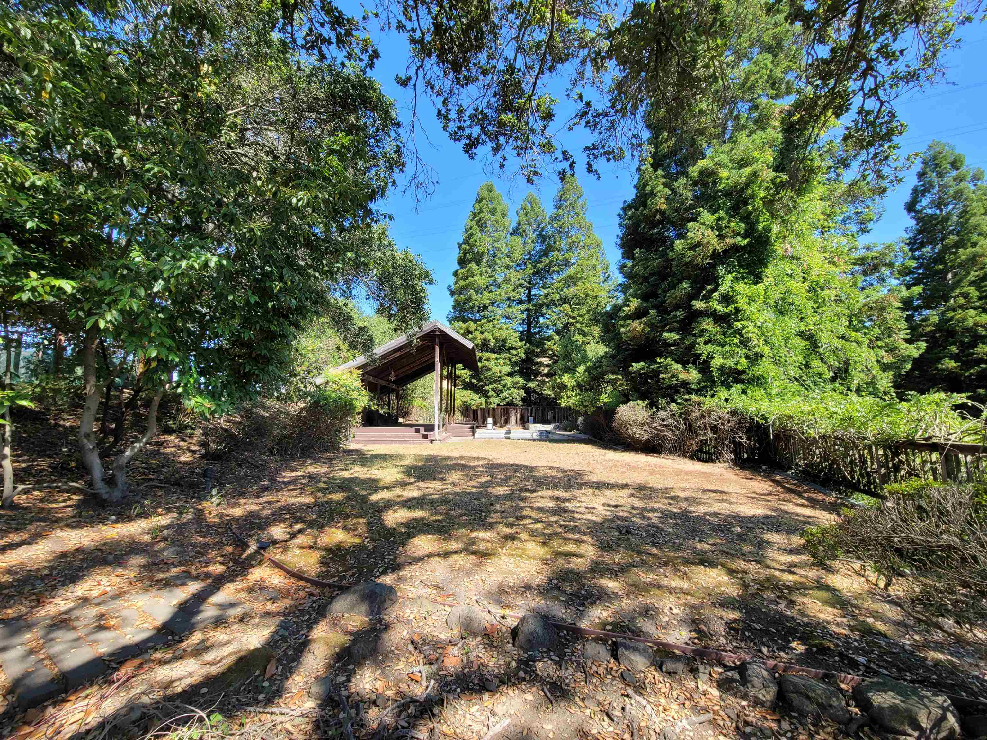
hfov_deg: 106.2
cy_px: 370
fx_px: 371
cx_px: 494
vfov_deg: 89.9
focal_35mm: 13
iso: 64
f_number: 2.2
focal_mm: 2.2
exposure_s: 1/438
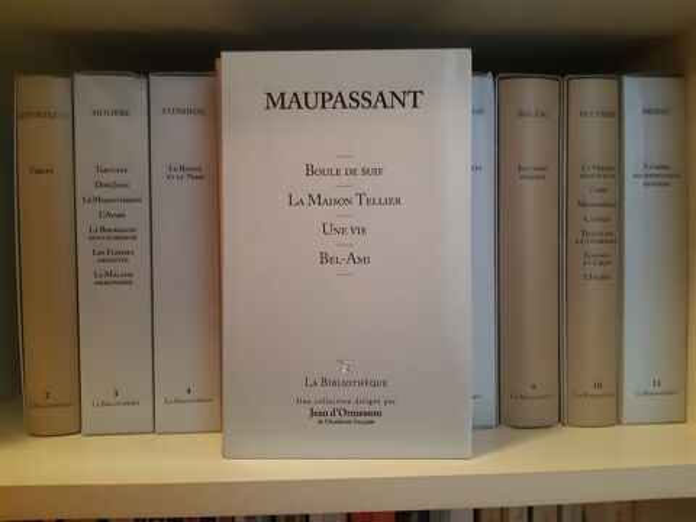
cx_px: 348
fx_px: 523
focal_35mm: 26
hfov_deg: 67.3
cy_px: 261
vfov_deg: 53.1
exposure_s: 1/25
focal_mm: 3.92
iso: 640
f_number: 1.7
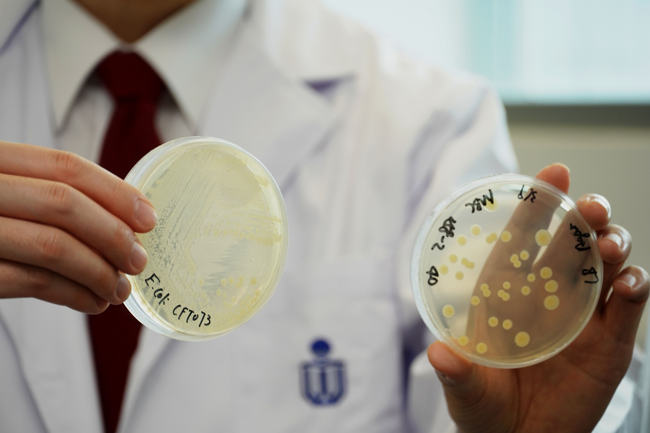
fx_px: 3331
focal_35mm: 184
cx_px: 325
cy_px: 216
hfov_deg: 11.1
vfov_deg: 7.4
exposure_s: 1/100
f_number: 5.6
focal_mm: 123
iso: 1000
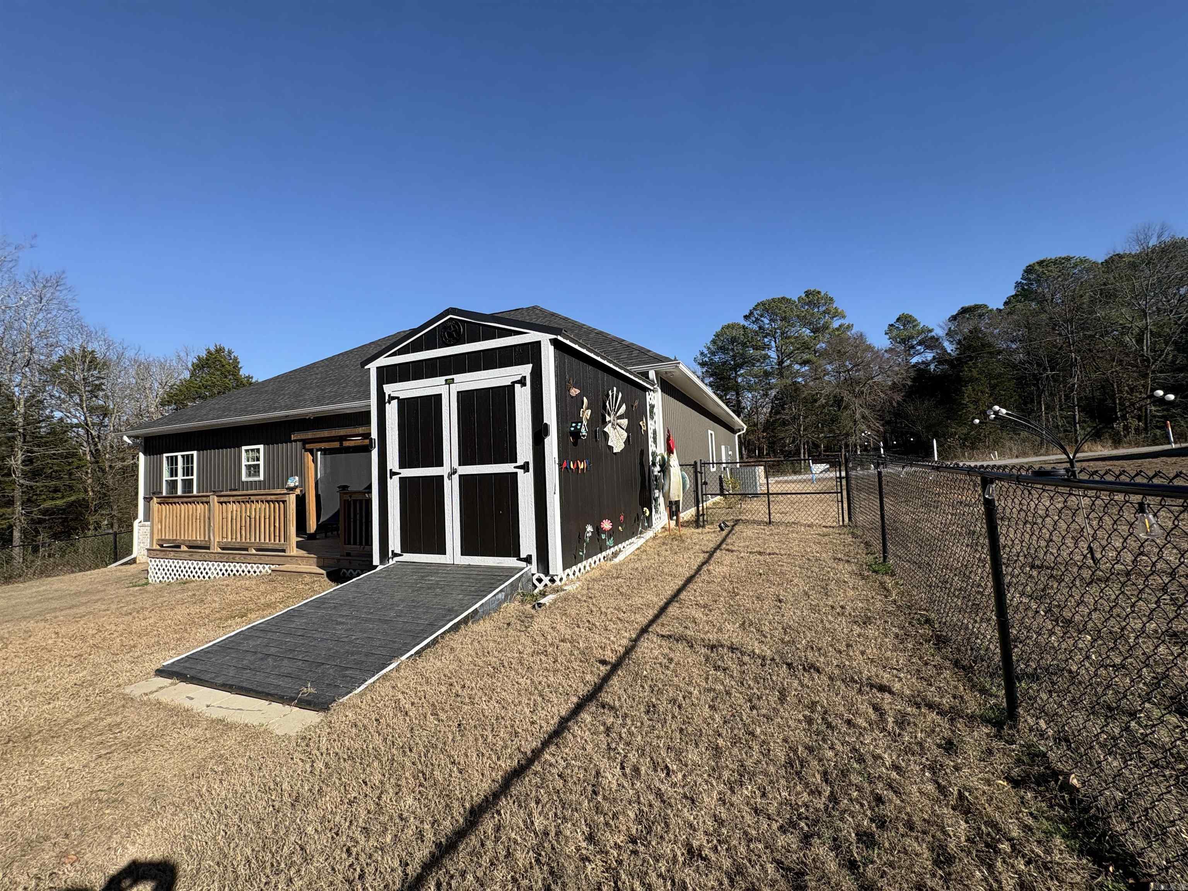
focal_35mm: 14
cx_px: 594
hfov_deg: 102.1
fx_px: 480
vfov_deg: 85.7
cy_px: 446
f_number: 2.2
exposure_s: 1/1637
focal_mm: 2.22
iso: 50
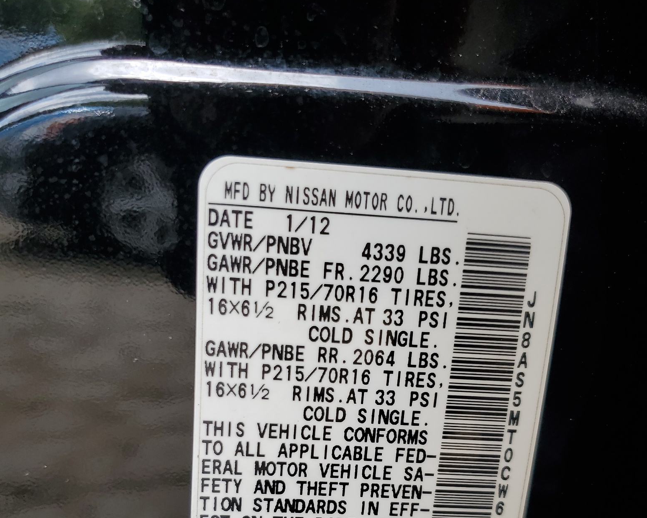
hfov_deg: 51.5
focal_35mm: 35
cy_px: 402
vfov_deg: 40.7
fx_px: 670
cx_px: 334
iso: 50
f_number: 1.5
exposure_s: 1/526
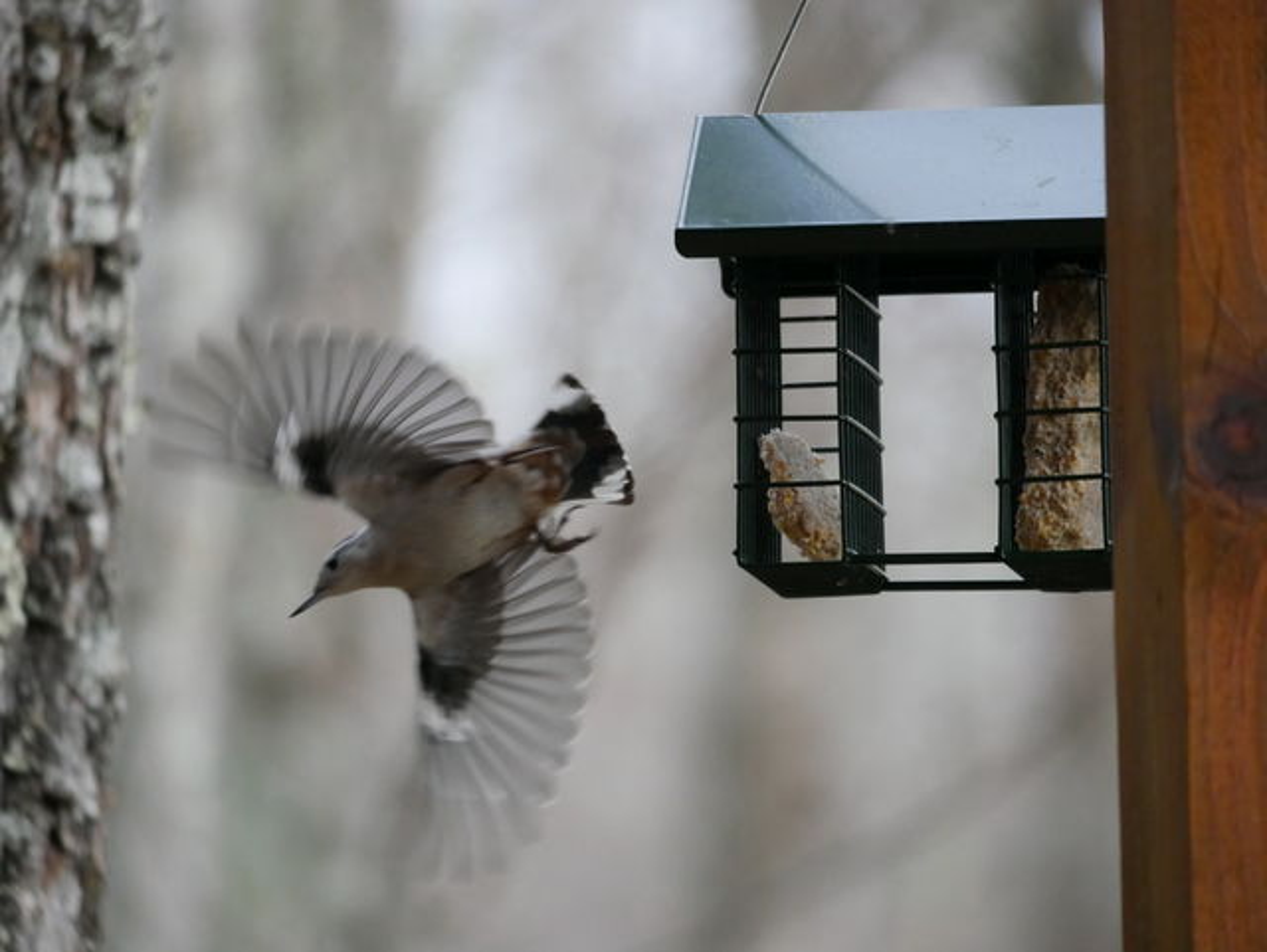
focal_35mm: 504
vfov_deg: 3.0
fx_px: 18461
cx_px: 634
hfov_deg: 3.9
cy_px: 476
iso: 2500
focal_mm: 252
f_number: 5.4
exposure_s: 1/640
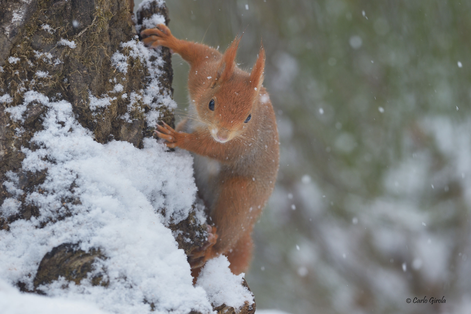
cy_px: 157
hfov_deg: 3.4
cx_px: 236
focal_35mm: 600
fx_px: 7849
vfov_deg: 2.3
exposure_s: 1/400
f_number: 5.6
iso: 800
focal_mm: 600
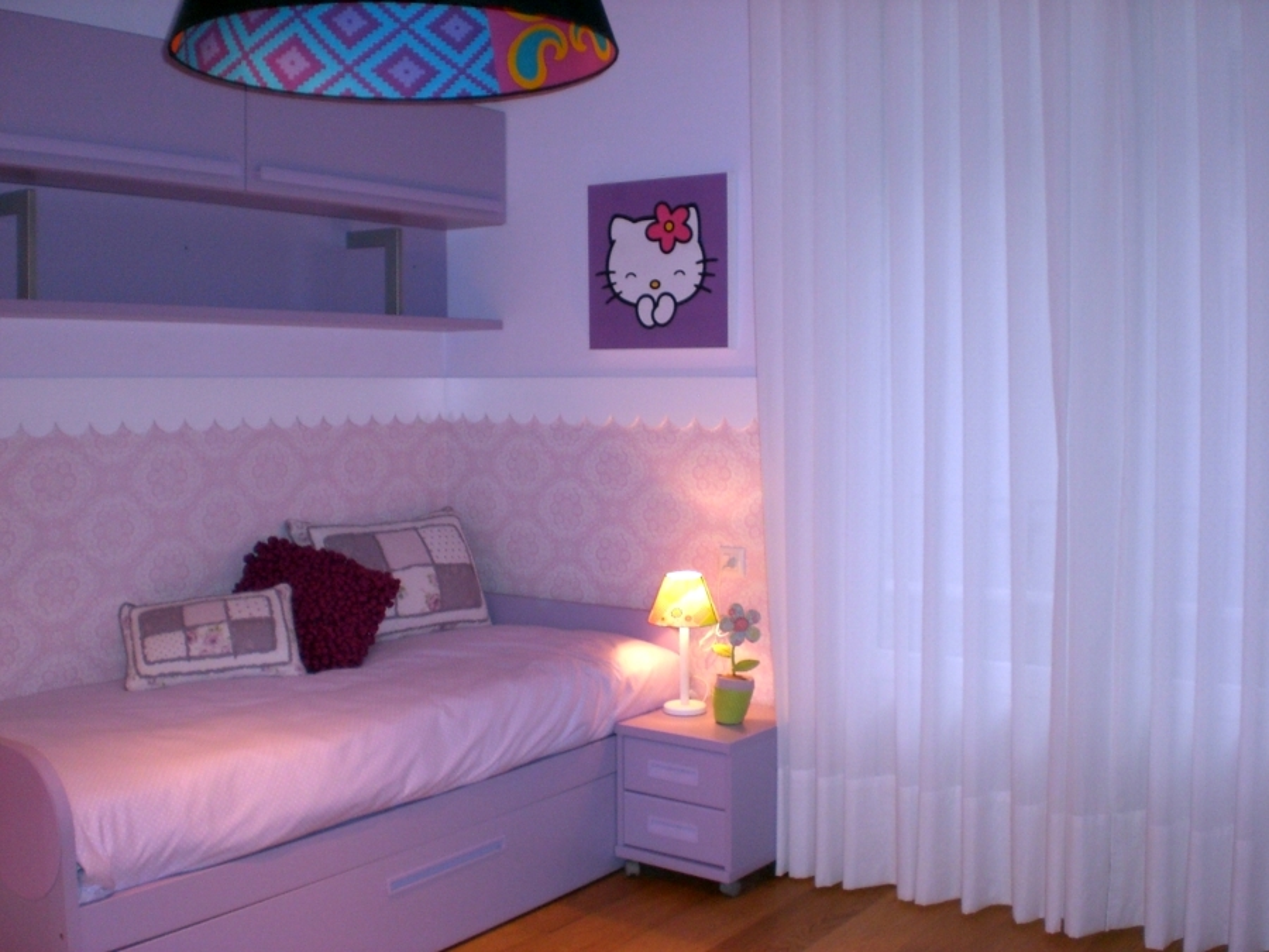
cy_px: 476
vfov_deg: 37.7
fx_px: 1393
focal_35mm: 38
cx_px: 634
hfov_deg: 49.0
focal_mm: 6.3
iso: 200
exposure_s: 1/60
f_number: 3.1
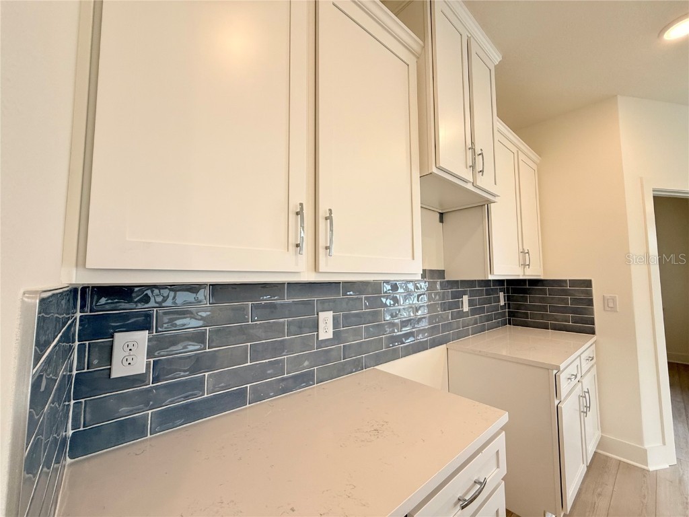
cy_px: 258
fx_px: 279
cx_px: 344
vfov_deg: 85.7
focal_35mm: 14
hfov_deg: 102.1
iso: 100
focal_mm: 2.22
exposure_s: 1/120
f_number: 2.2
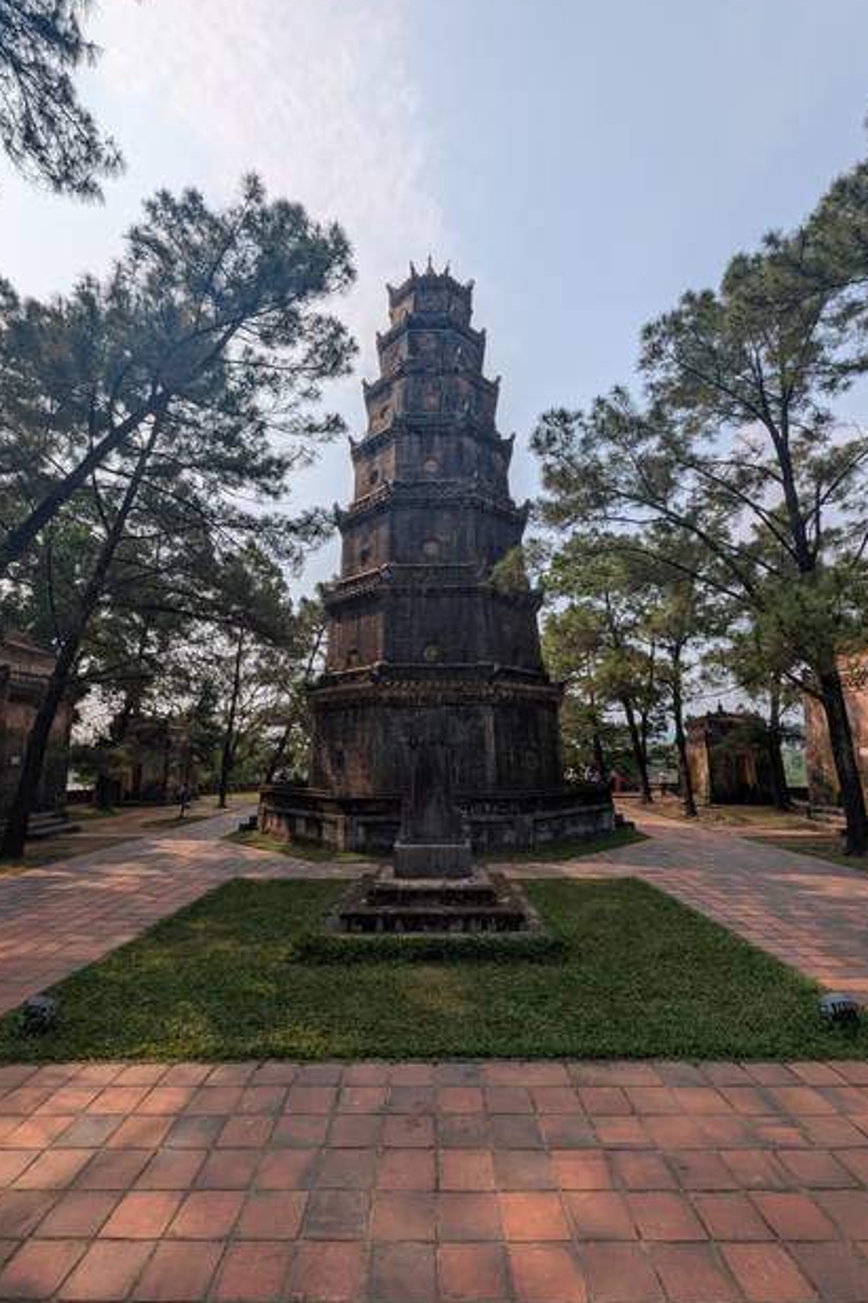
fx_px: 507
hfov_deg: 81.2
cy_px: 646
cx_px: 427
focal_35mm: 14
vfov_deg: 104.3
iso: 48
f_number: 2.2
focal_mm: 1.95
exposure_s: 1/3425
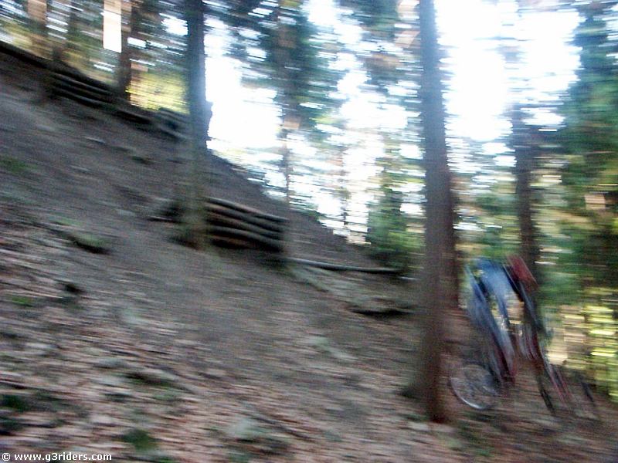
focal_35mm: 38
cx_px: 309
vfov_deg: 37.7
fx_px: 678
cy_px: 232
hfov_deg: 49.0
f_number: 2.8
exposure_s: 1/15
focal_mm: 9.82
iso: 200
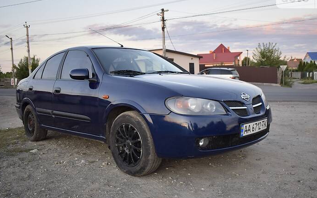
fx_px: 276
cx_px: 165
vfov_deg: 39.4
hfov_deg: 59.6
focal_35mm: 32
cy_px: 106
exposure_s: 1/80
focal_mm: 18
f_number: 3.5
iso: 125
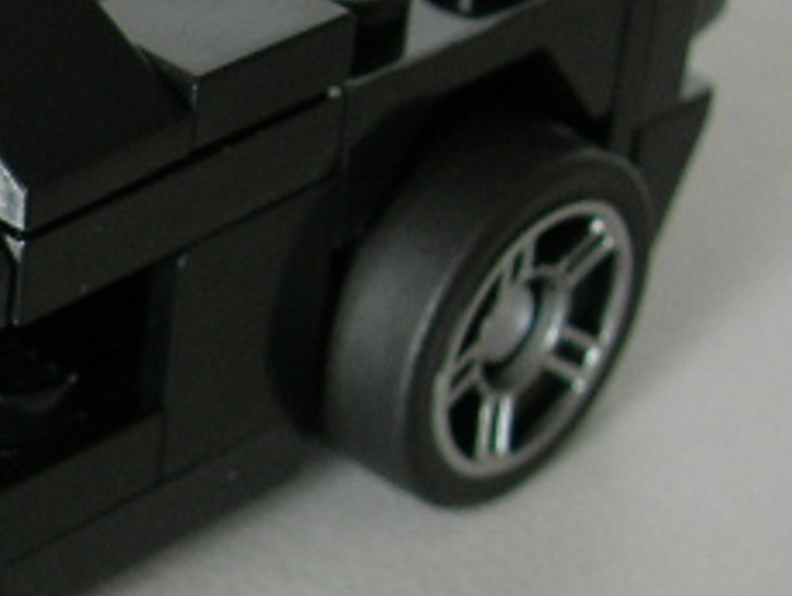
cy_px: 403
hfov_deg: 11.1
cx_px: -510
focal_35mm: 169
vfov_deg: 8.8
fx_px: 3871
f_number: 2.8
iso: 64
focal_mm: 7.8
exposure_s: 1/12
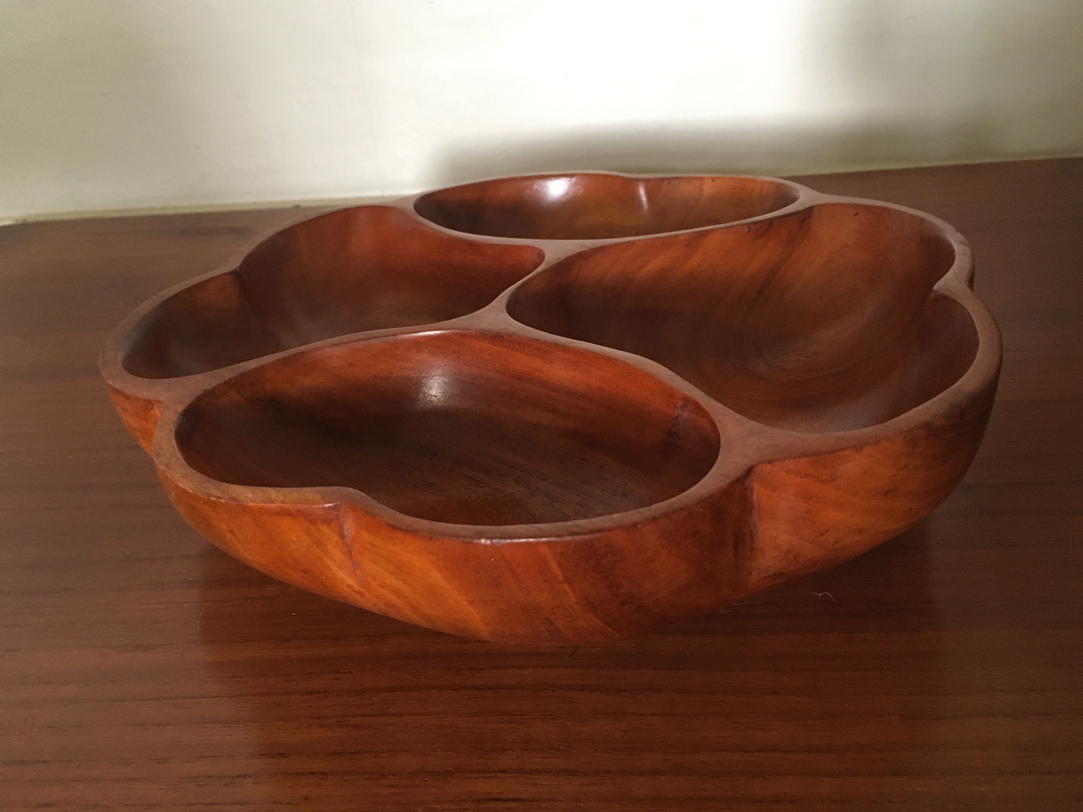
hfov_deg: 60.0
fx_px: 939
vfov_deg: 46.8
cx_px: 559
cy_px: 393
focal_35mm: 30
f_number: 2.2
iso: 200
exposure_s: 1/25
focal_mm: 4.15
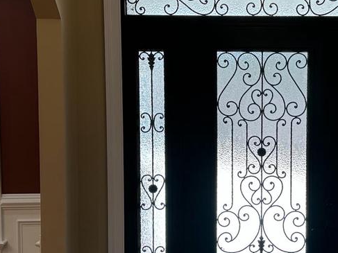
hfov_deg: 26.9
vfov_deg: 20.7
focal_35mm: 71
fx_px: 693
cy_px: 134
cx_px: 268
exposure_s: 1/141
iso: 64
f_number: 1.78
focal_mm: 6.86
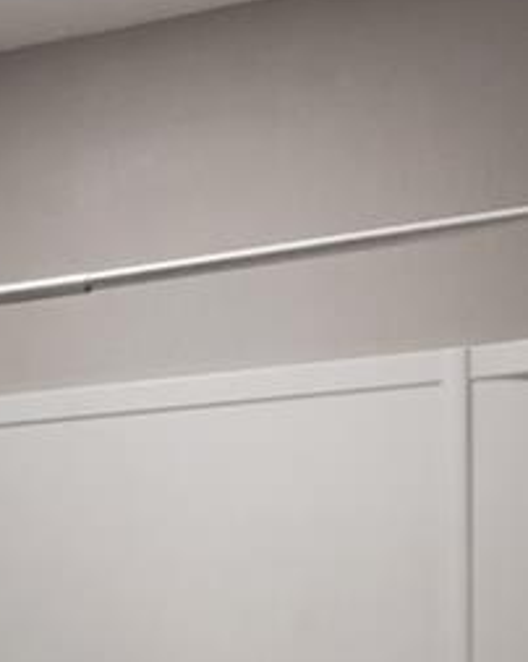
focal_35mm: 101
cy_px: 727
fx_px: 1975
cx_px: -1171
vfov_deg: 18.3
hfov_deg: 10.0
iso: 125
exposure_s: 1/2.5
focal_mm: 17
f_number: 13
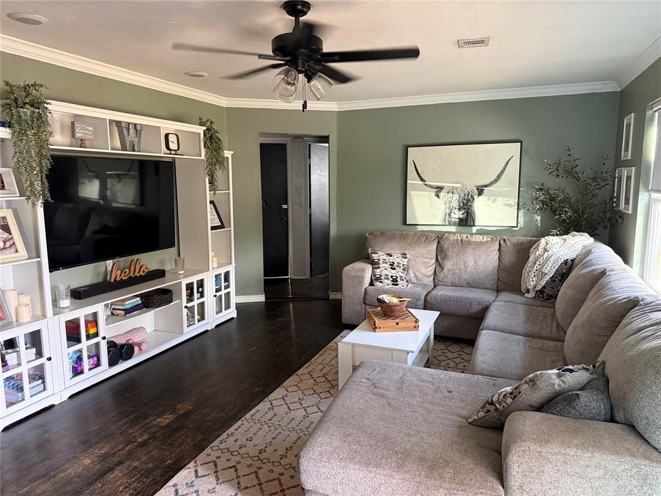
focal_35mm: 24
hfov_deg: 71.6
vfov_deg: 56.8
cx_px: 330
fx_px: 458
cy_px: 248
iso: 640
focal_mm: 6.76
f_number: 1.78
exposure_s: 1/60
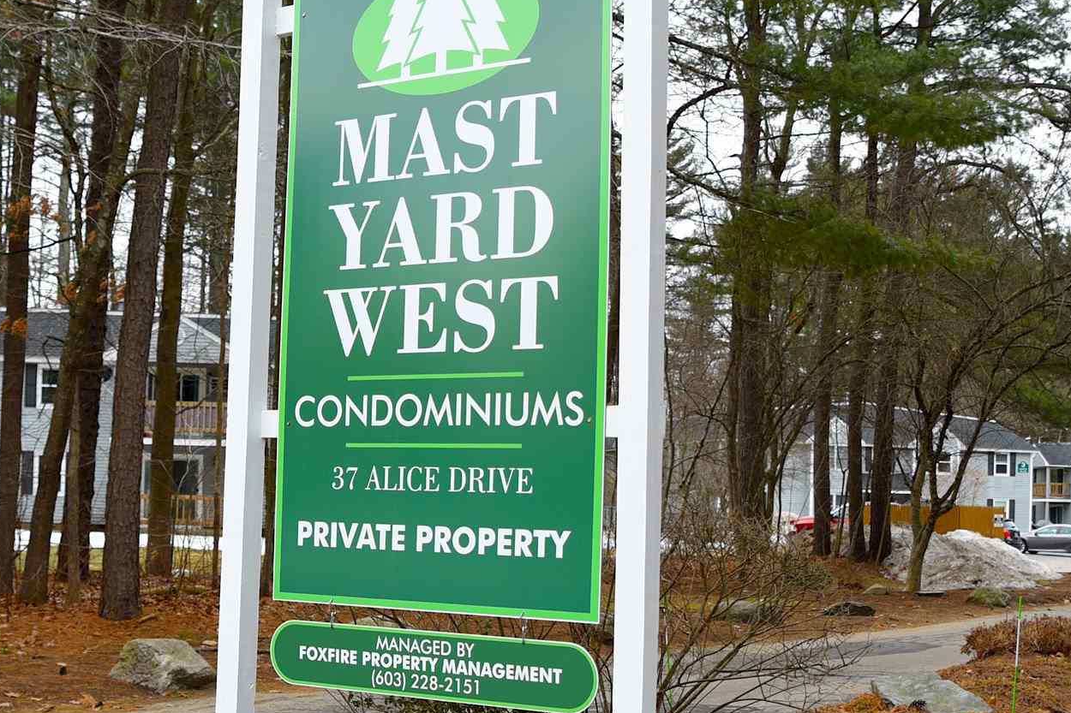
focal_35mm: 59
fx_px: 1755
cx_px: 467
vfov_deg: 22.9
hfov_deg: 33.9
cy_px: 471
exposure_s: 1/400
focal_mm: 24
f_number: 3.5
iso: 160
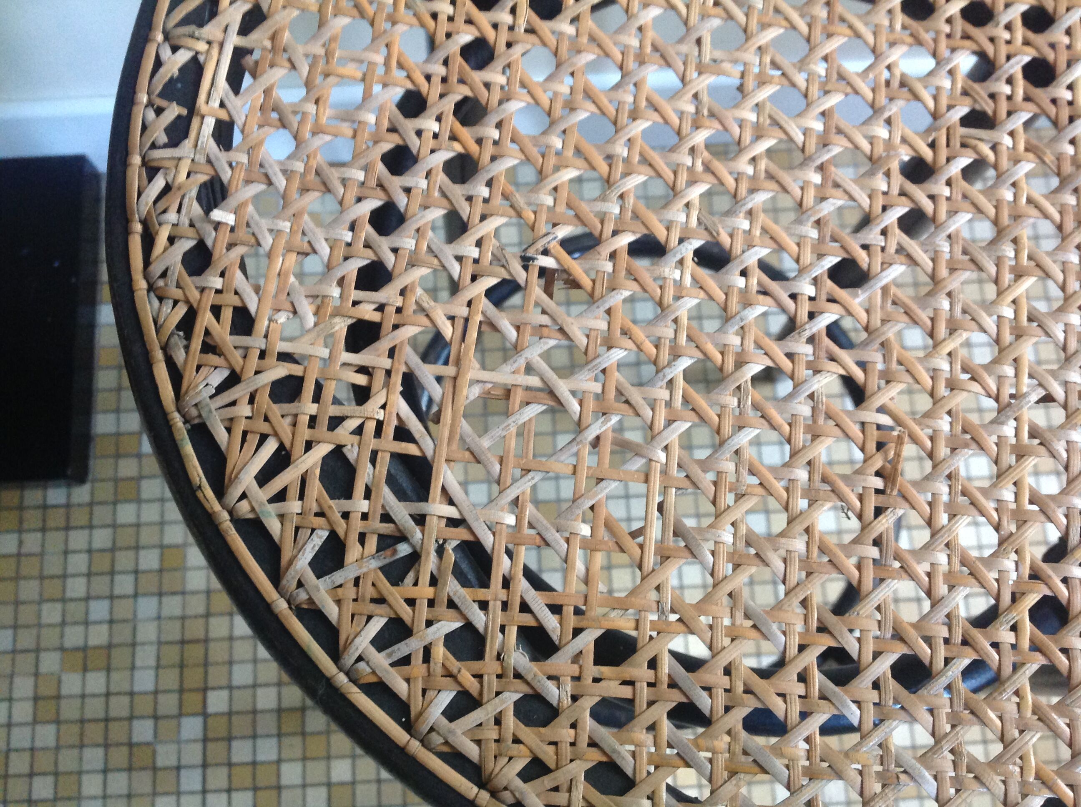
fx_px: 1091
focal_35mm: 35
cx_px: 540
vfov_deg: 40.6
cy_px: 404
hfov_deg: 52.7
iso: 250
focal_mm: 4.28
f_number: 2.4
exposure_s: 1/15
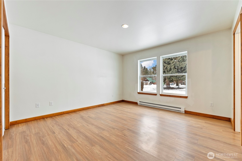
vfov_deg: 78.1
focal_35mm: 15
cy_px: 80
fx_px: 100
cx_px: 121
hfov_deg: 101.1
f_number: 2.8
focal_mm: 14.8
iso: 400
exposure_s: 1/40
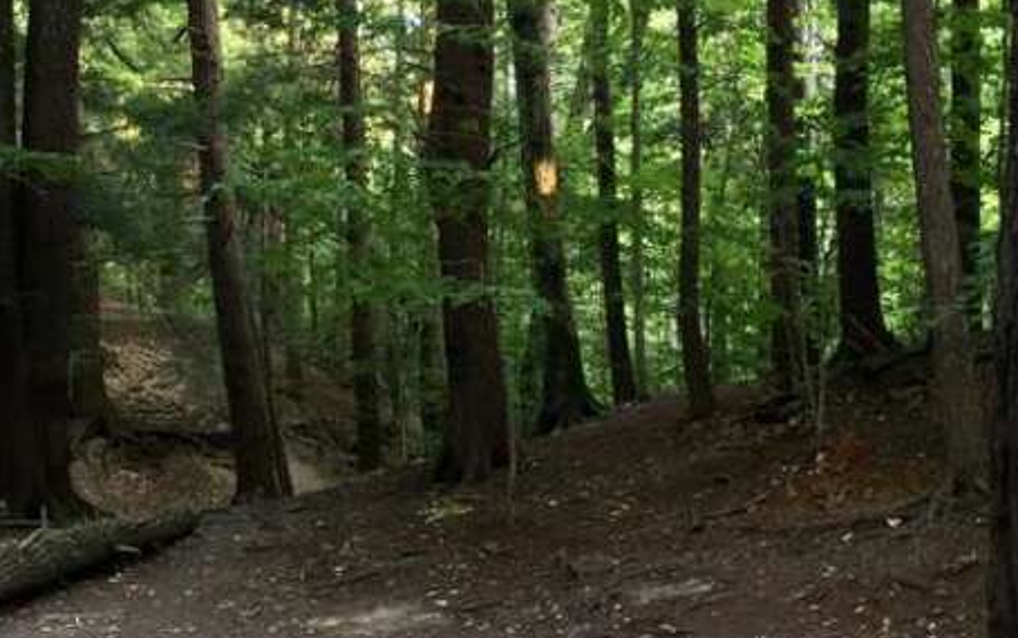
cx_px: 532
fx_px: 1499
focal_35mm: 54
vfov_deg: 23.9
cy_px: 412
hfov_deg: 37.5
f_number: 2.2
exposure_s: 1/20
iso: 200
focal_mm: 4.15
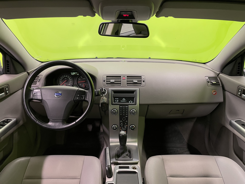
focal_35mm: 26
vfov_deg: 53.1
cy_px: 92
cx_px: 122
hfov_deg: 67.3
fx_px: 184
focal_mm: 4.2
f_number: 1.6
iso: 125
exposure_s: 1/50
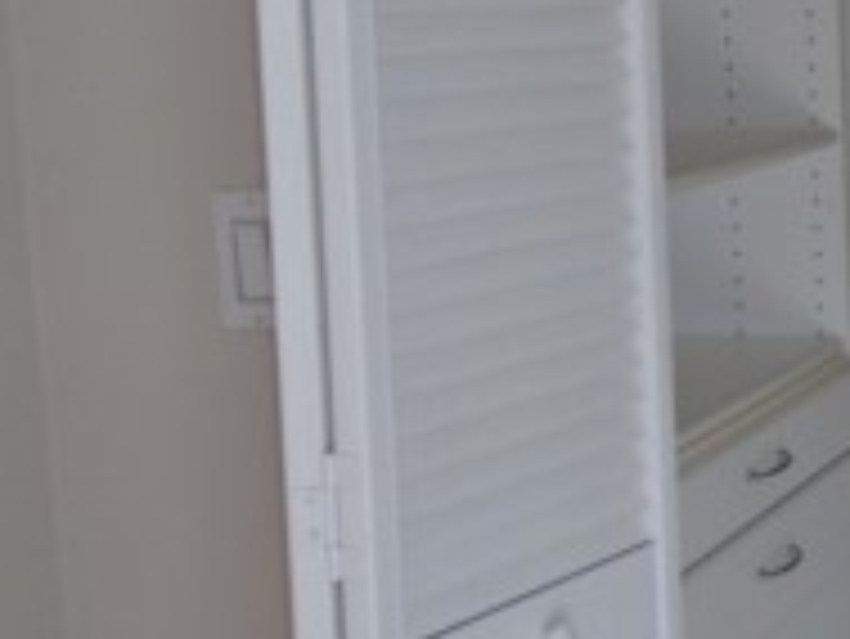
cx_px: 1327
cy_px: 288
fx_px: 2162
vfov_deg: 16.8
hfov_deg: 19.1
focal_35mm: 88
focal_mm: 4.6
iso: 100
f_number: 3.2
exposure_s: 1/50
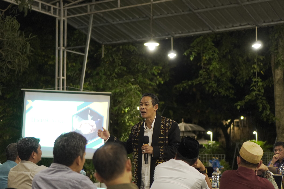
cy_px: 111
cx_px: 140
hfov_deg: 31.6
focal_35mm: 64
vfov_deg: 21.4
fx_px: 502
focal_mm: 35
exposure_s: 1/125
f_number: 1.8
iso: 800
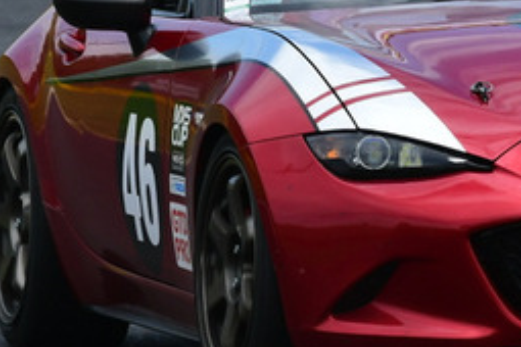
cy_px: -59
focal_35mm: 1504
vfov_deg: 0.9
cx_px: 617
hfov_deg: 1.4
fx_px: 21765
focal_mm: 320
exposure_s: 1/640
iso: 500
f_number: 11
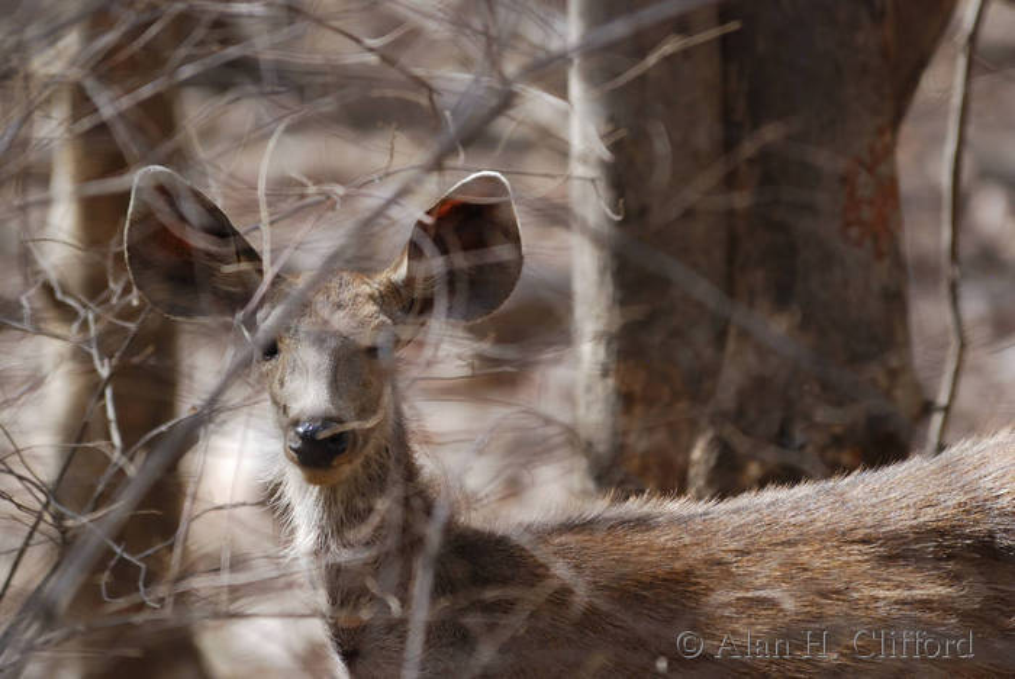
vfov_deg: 2.3
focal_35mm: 600
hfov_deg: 3.4
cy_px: 340
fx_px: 16930
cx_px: 508
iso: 450
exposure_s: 1/400
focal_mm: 400
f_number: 5.6
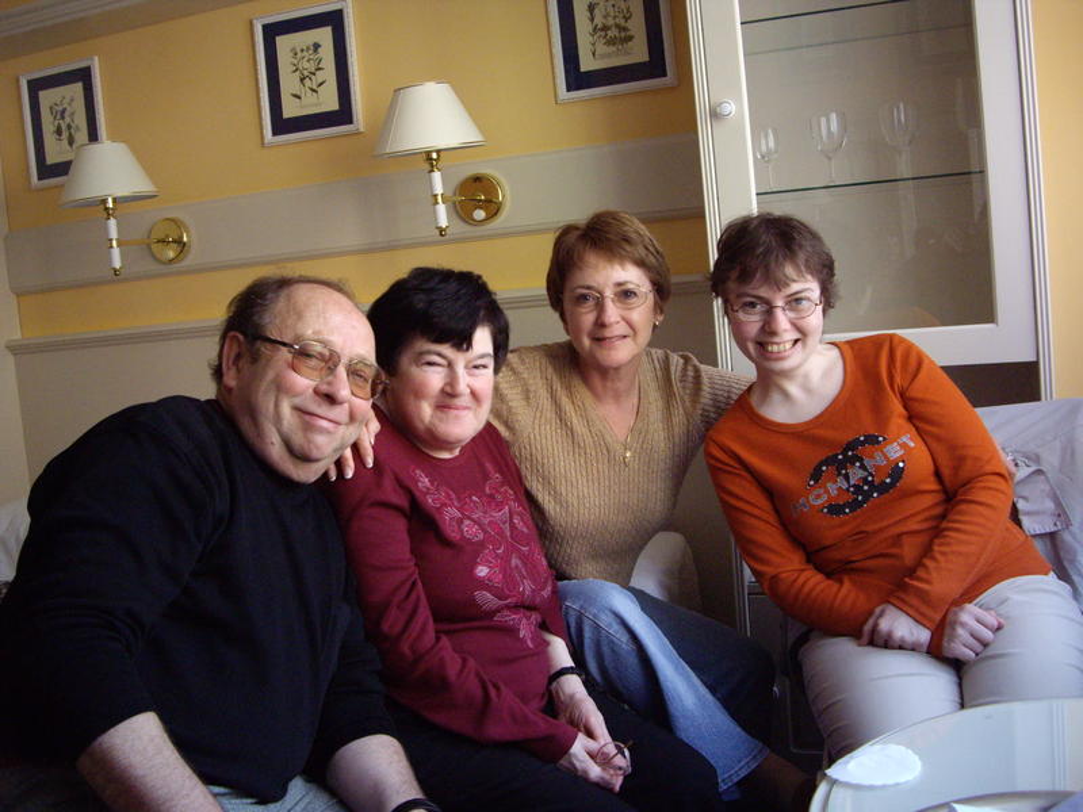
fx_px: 1189
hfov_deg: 49.0
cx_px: 542
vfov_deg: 37.7
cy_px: 406
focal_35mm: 38
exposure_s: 1/80
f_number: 2.8
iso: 400
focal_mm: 7.9
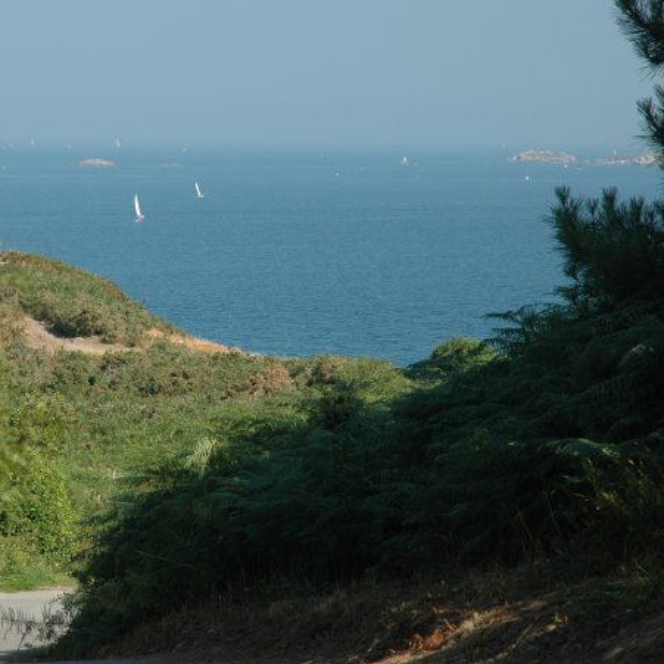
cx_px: 191
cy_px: 345
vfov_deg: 11.1
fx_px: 3429
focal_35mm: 158
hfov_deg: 11.0
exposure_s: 1/60
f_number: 8
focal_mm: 70
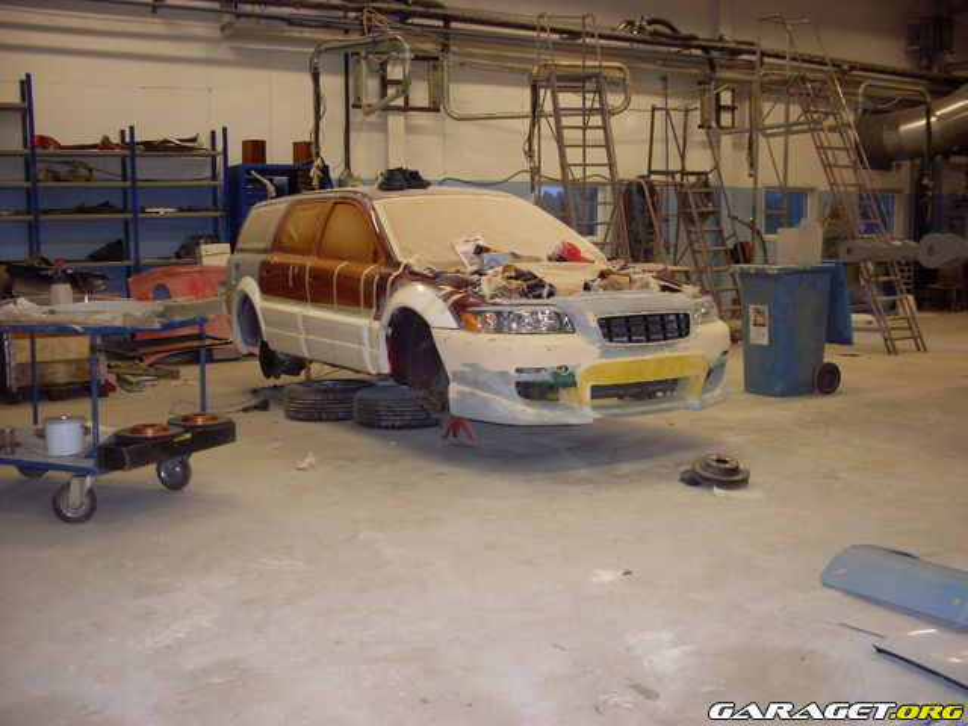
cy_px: 363
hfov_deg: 49.0
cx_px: 484
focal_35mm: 38
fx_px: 1063
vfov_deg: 37.7
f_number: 2.8
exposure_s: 1/45
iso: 160
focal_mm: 6.3
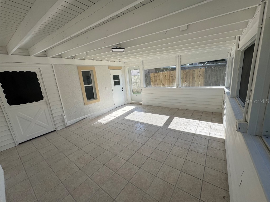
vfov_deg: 85.7
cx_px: 135
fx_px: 109
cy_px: 101
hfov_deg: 102.1
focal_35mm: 14
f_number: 2.2
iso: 40
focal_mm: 2.22
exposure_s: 1/518
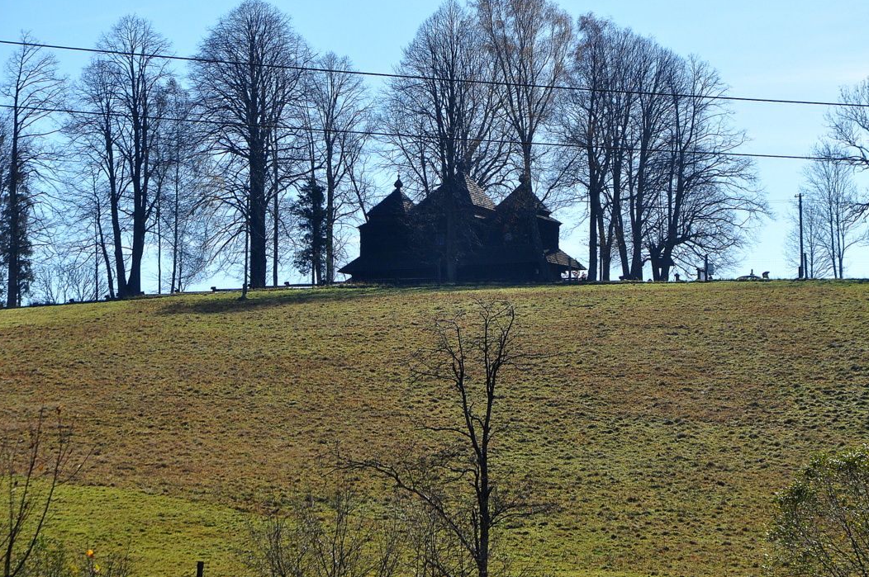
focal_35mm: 154
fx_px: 3713
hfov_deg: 13.3
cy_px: 257
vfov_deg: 8.9
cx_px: 472
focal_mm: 90
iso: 400
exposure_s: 1/1250
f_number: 9
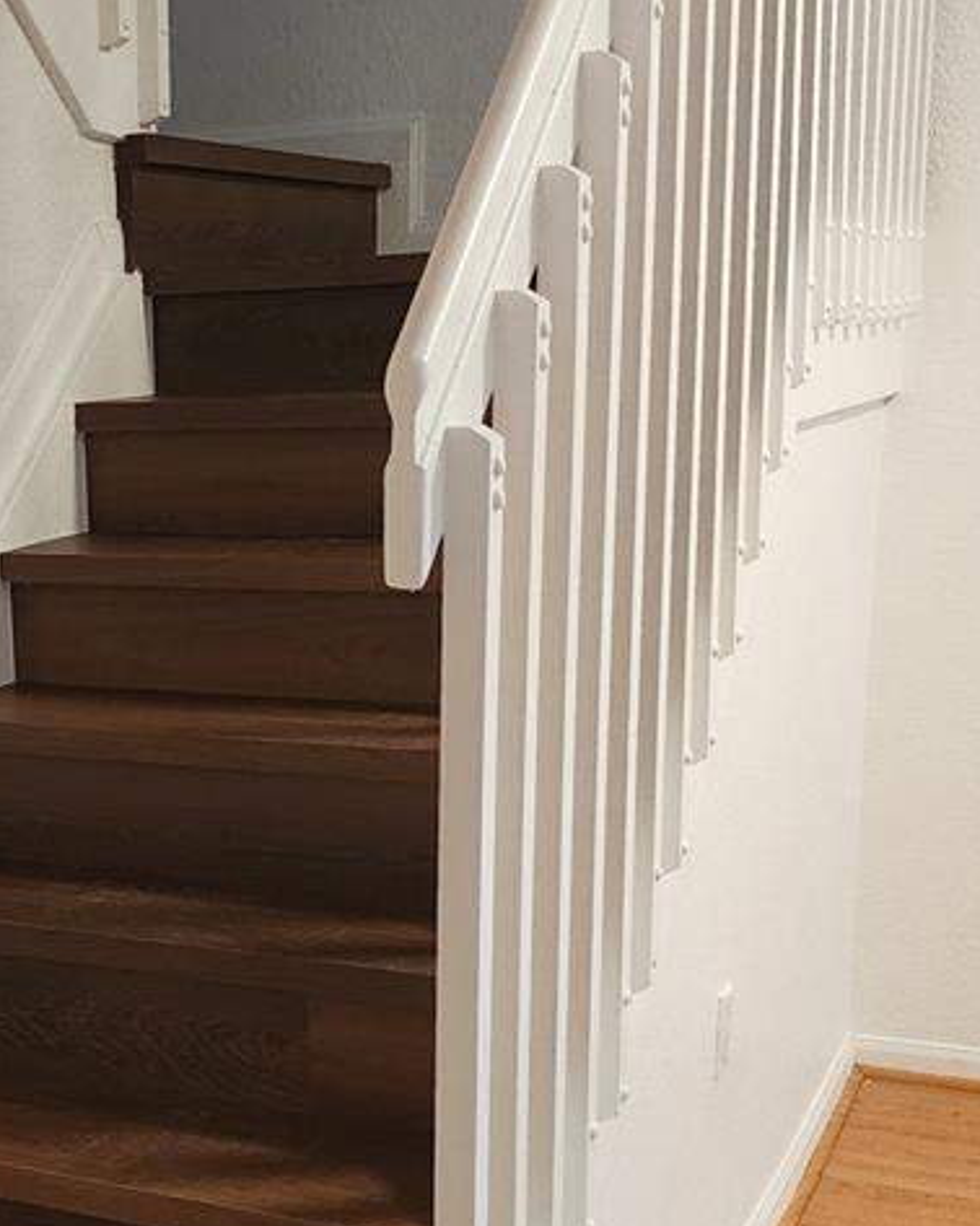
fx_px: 2068
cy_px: 804
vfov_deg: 32.8
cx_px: 101
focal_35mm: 57
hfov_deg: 25.8
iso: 640
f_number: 1.8
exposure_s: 1/120
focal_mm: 6.4
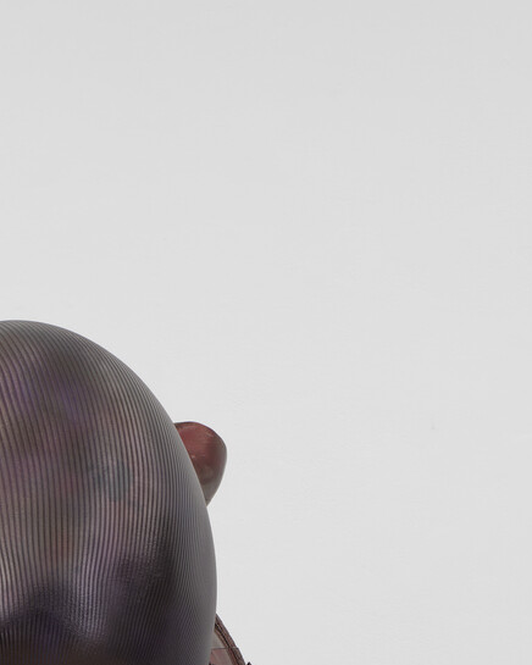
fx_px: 3680
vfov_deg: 9.8
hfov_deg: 8.2
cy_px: 1230
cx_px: -49
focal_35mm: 187
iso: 64
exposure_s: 1/125
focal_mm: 80
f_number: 11
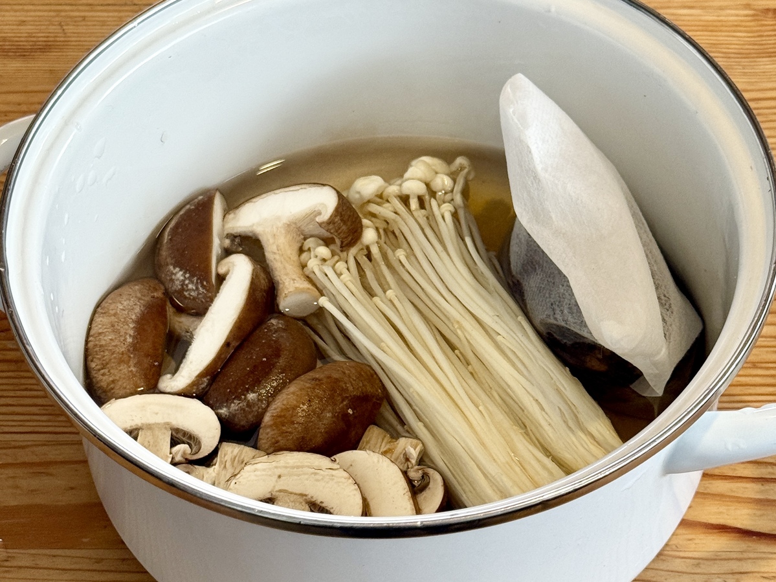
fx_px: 1076
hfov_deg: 39.7
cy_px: 291
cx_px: 388
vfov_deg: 30.3
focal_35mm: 48
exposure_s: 1/60
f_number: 1.78
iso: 100
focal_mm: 6.76
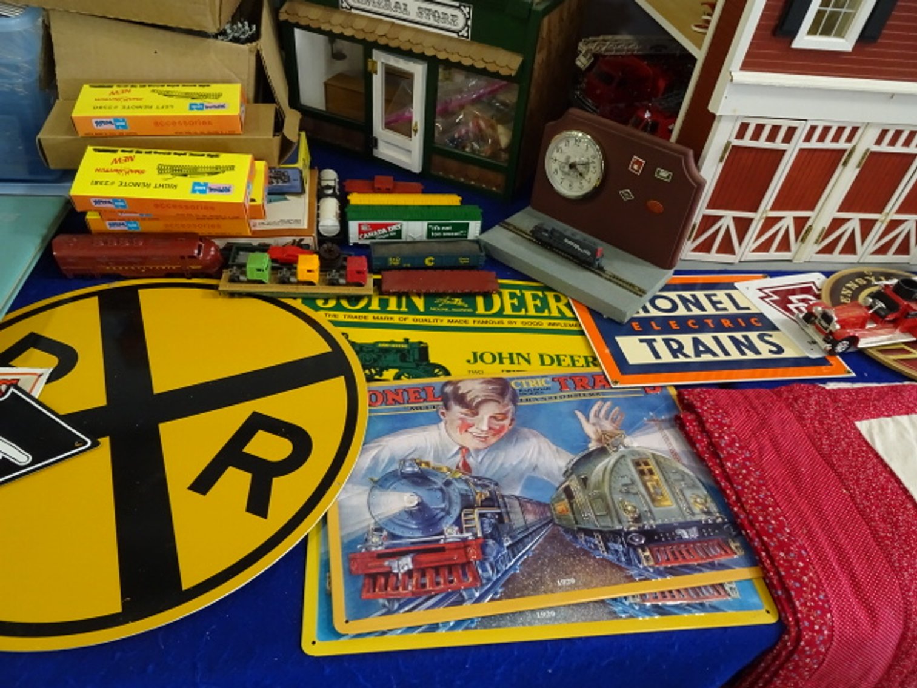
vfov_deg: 56.8
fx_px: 636
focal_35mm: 24
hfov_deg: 71.6
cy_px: 344
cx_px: 458
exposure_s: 1/30
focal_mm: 4.1
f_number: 3.5
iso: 400
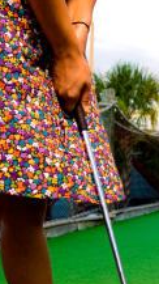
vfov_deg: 22.9
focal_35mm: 91
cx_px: 180
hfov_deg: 13.0
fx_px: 682
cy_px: 247
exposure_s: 1/200
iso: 640
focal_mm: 28
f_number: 5.6
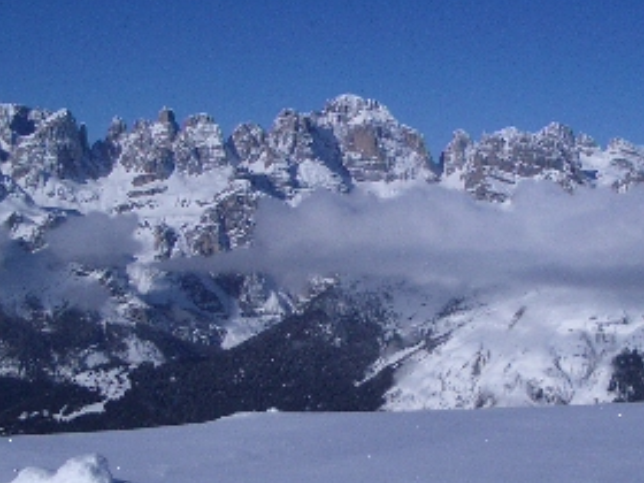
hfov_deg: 24.4
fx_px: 1488
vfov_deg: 18.4
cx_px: 310
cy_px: 216
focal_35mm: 80
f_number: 4.3
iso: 50
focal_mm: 5.8
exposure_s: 1/2000
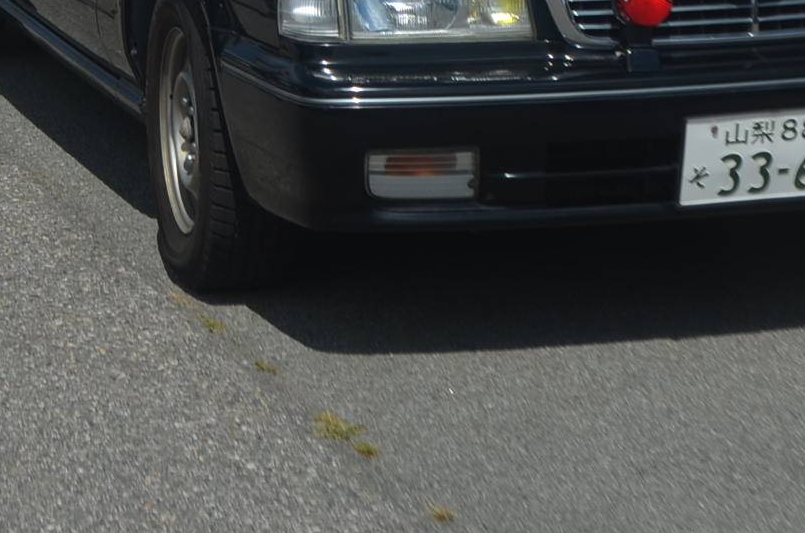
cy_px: -234
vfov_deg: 9.1
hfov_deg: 13.9
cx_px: 210
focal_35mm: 147
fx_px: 3280
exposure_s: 1/350
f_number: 9.5
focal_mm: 32
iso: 100
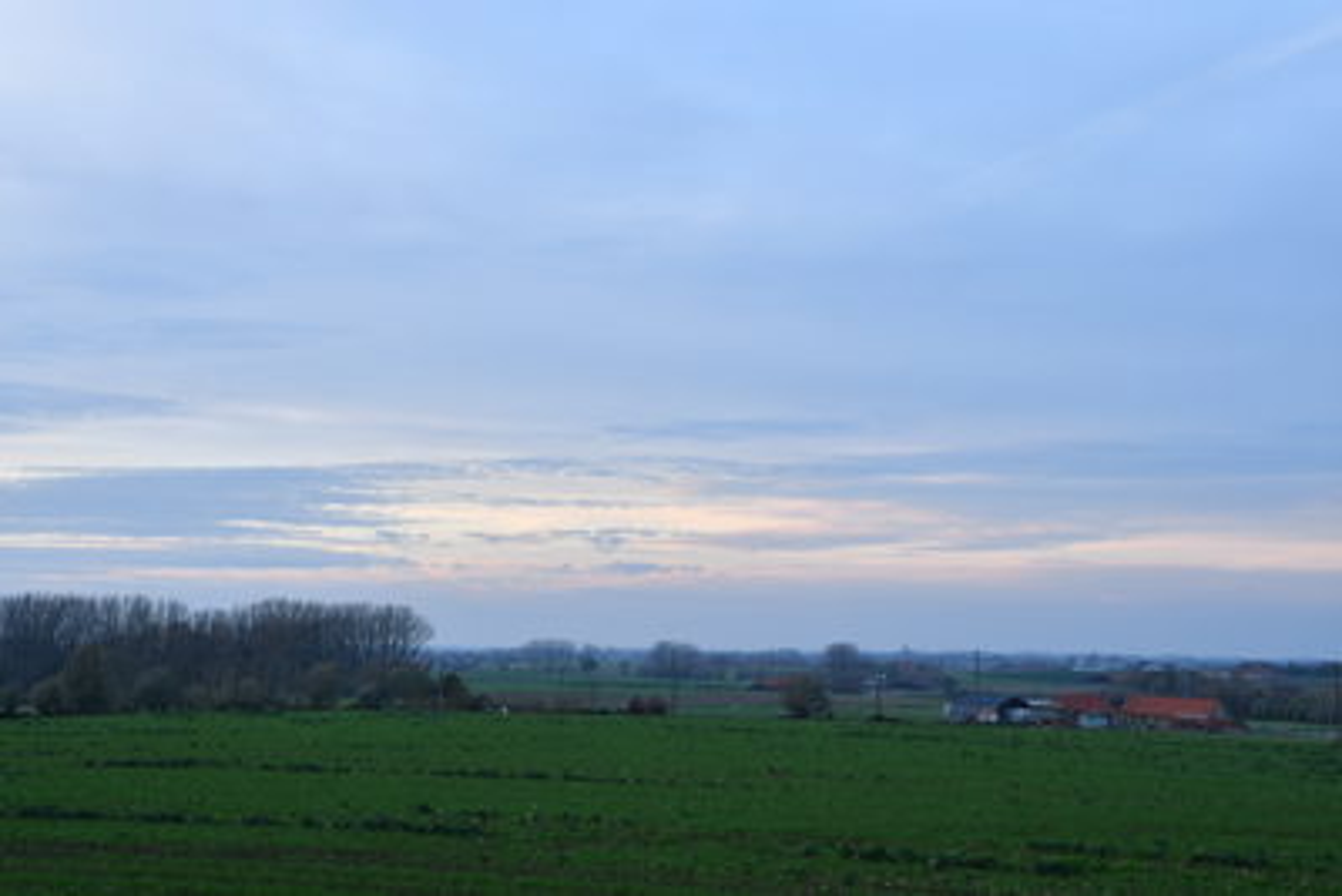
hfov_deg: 38.2
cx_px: 671
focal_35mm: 52
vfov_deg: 26.0
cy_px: 448
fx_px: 1939
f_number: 4.5
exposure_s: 1/80
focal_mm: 35
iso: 160
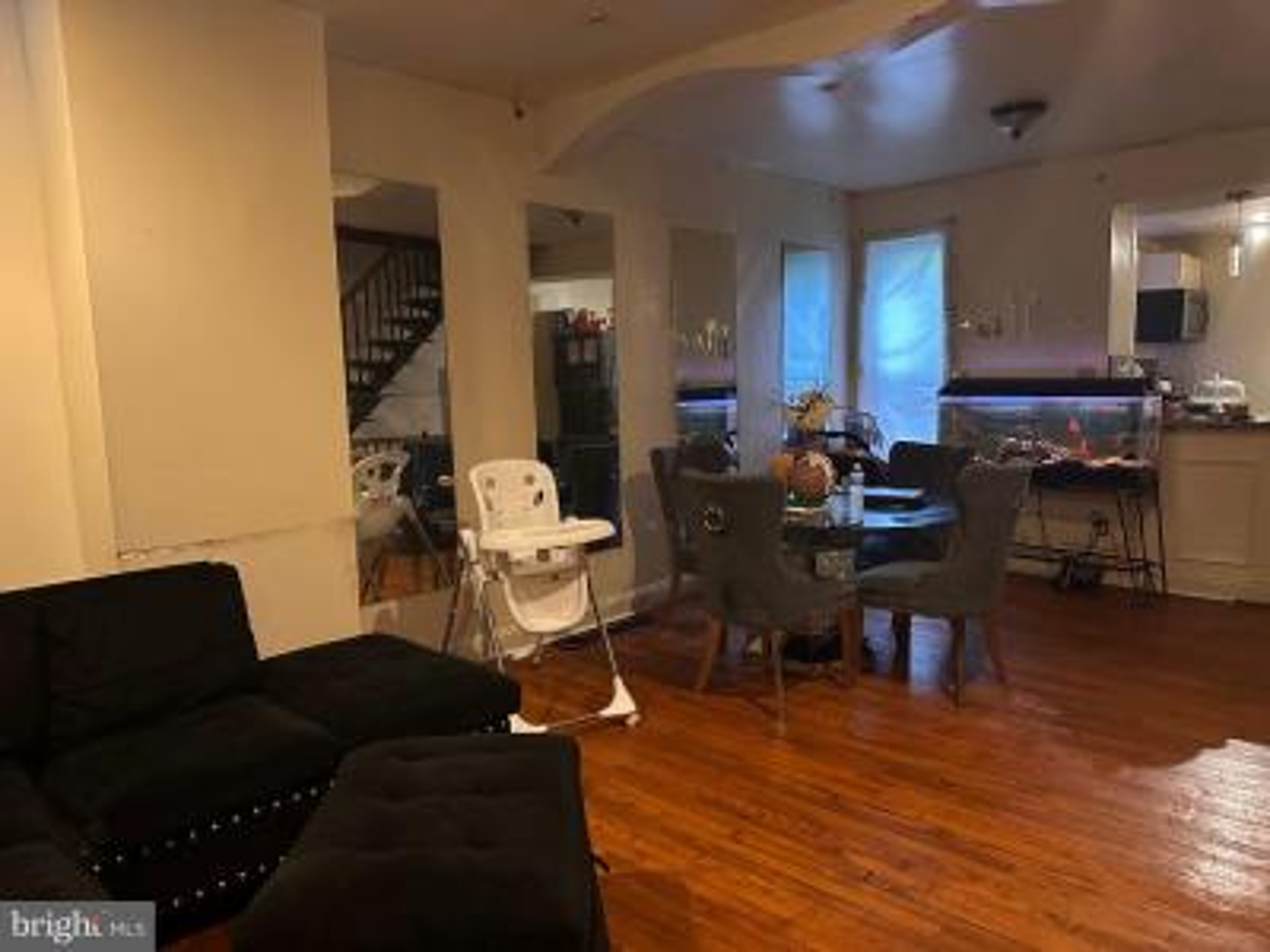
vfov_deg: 56.8
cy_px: 476
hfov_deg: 71.6
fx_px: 881
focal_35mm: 24
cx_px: 635
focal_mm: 6.86
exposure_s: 1/30
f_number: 1.78
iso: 800
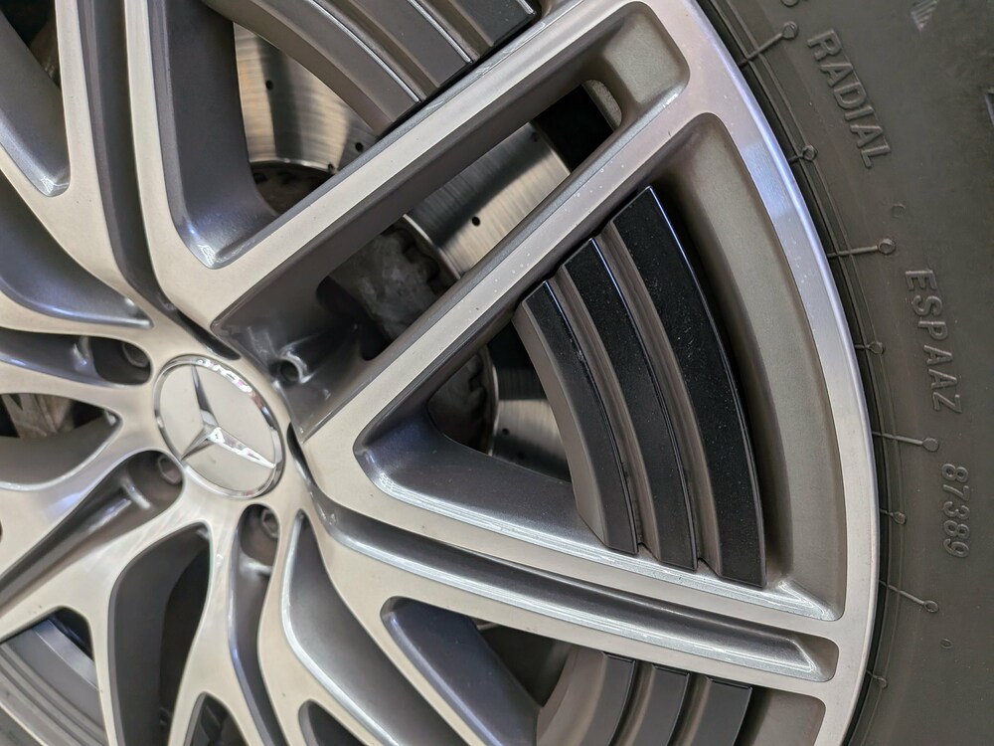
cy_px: 373
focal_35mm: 24
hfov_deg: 71.6
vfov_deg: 56.8
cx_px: 497
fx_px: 689
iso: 33
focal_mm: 4.53
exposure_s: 1/120
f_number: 1.7
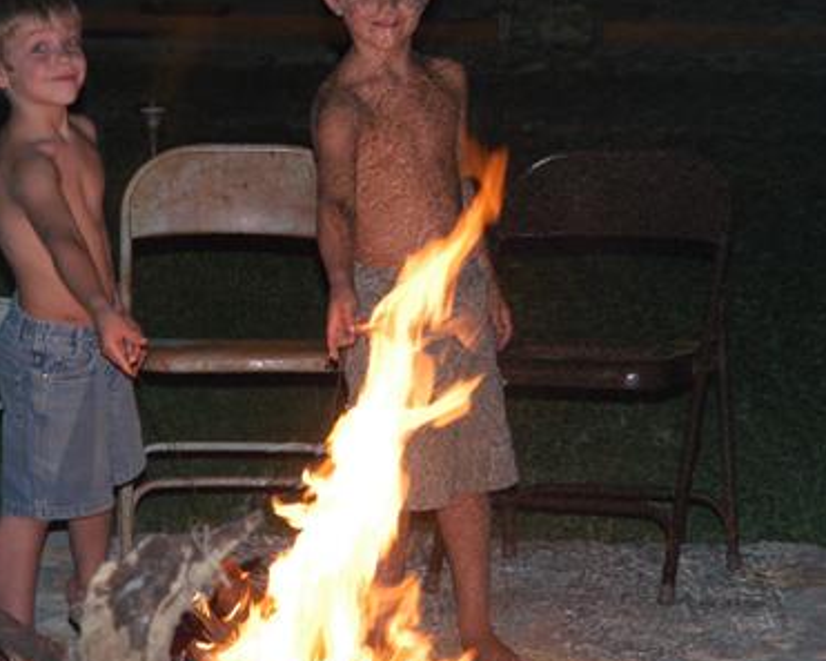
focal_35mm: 189
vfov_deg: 8.2
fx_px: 4622
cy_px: 206
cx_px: 283
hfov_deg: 10.2
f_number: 5.6
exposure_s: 1/60
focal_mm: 78
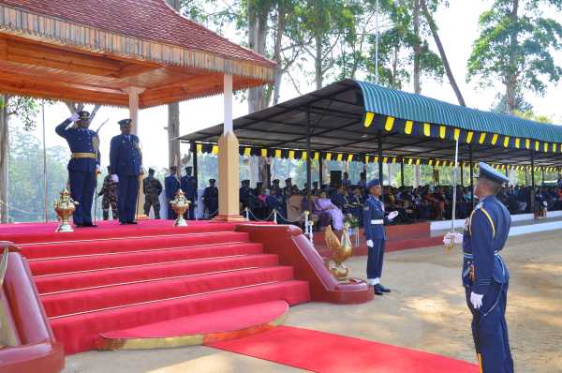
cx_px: 281
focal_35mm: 38
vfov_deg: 35.4
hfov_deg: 51.4
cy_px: 186
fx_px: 584
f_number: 8
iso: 200
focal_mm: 25
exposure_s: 1/125
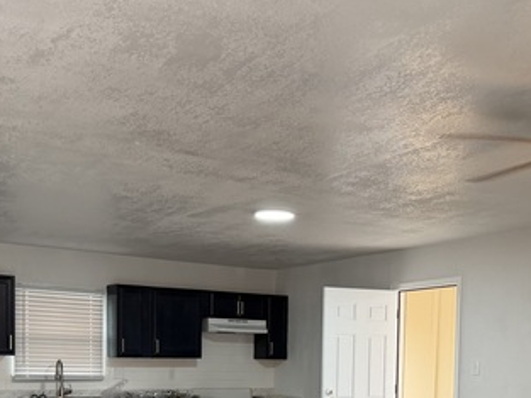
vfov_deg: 27.9
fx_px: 752
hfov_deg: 38.9
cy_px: 400
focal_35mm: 49
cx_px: 275
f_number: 1.78
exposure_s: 1/60
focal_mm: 6.76
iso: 200
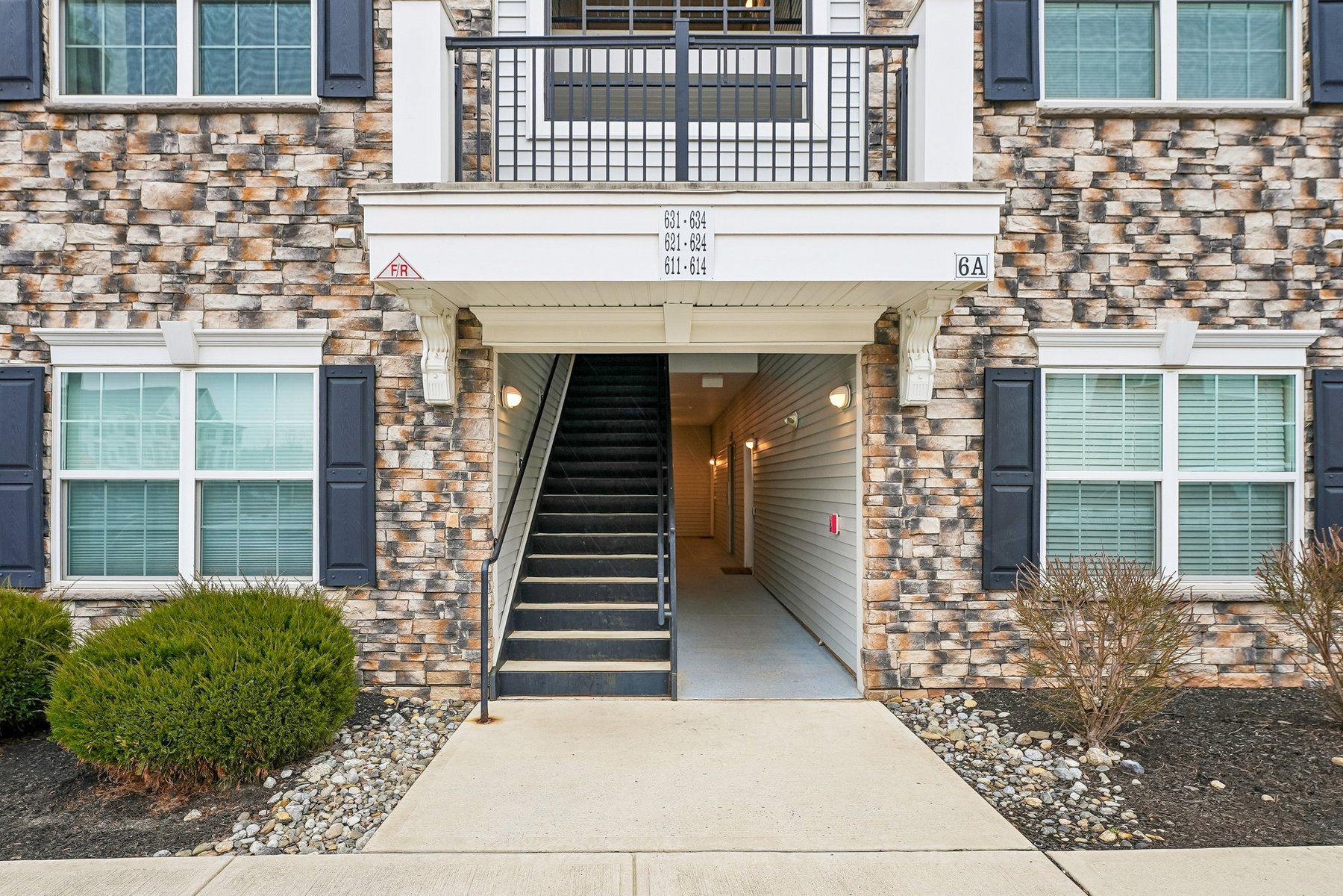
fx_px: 701
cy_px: 448
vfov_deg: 65.1
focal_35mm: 19
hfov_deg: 87.5
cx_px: 672
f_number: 7.1
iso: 100
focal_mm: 18.8
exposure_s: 1/15
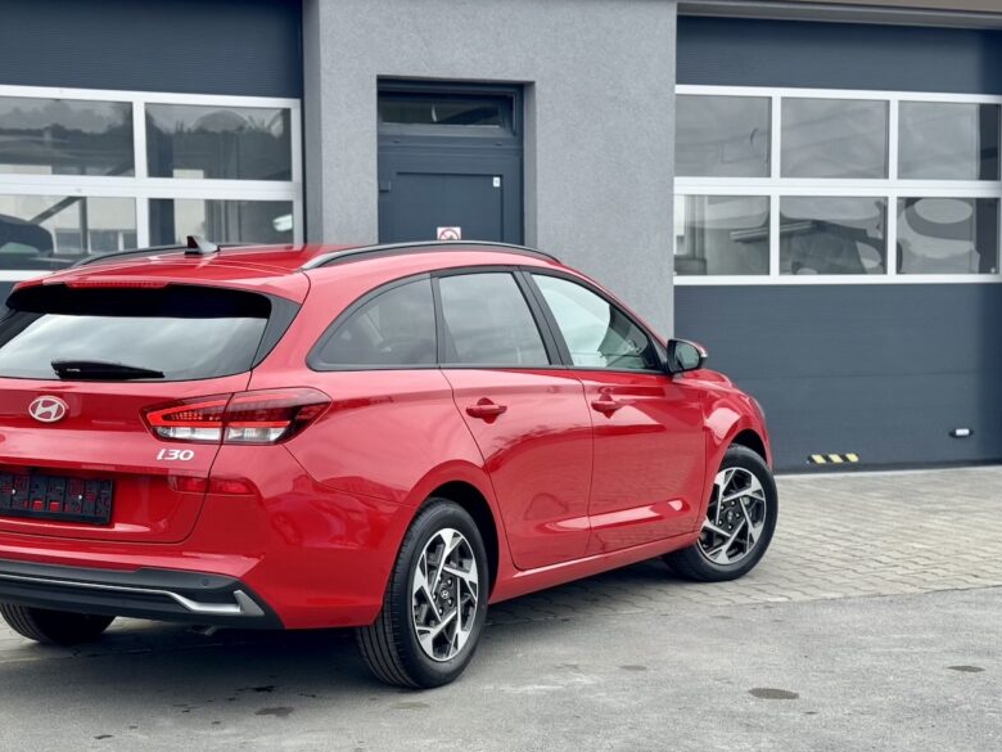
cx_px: 348
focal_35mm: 63
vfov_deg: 23.2
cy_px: 491
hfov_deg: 30.5
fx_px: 1824
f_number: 1.78
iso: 64
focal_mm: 6.76
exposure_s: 1/1238
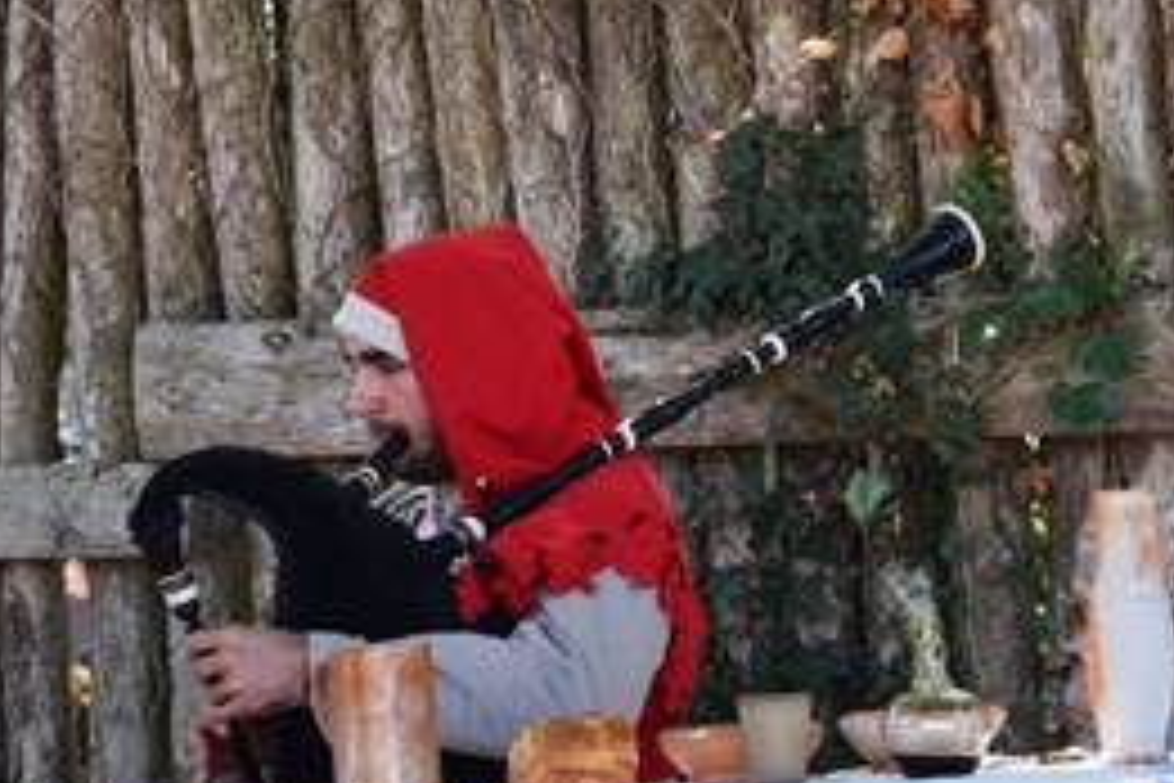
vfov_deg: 4.2
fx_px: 10564
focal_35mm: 324
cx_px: 333
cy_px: 587
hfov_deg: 6.4
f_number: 5.6
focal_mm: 55
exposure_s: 1/125
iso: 400
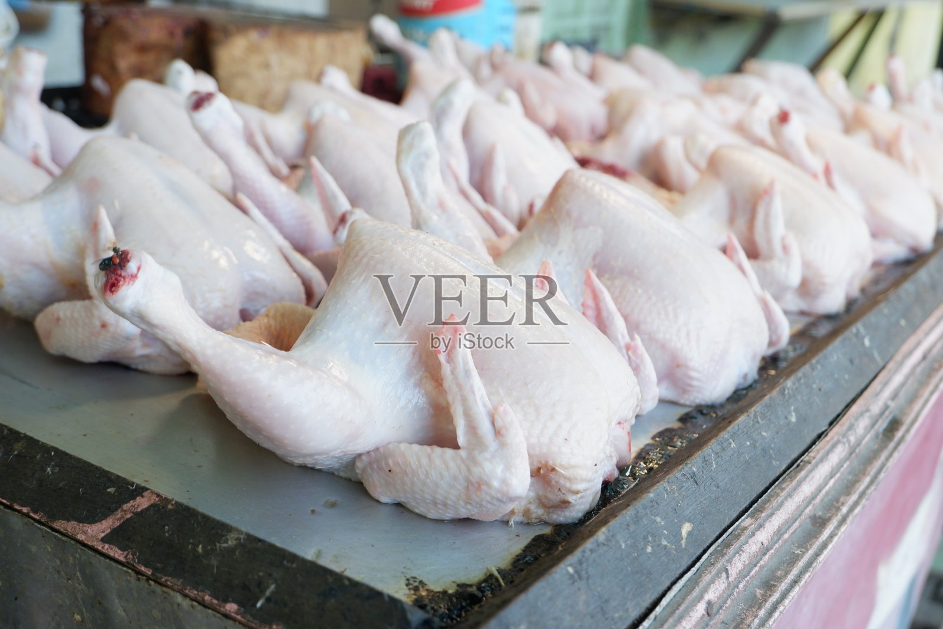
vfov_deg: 31.9
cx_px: 472
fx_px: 1100
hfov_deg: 46.4
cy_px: 314
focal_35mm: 42
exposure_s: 1/160
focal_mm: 28
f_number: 4.5
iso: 640
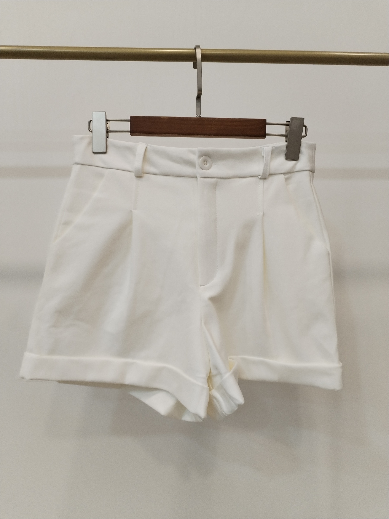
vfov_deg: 61.7
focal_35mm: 29
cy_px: 260
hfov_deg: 48.2
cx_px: 194
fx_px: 435
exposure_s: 1/60
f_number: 1.8
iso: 257
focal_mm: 4.75
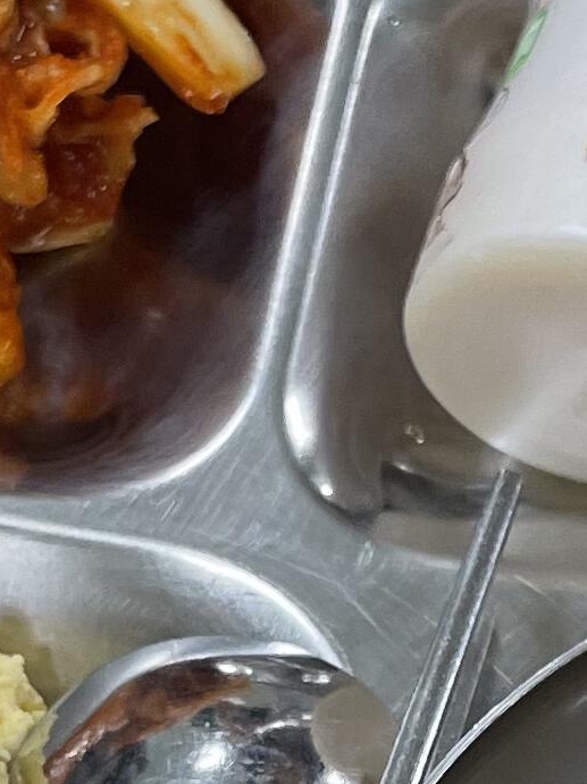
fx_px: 3439
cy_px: 870
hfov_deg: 9.8
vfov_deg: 12.8
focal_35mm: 152
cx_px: 328
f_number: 1.6
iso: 125
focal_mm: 4.2
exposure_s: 1/120
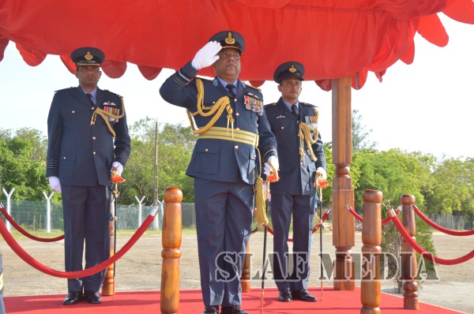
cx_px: 237
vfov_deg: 25.7
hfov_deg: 37.9
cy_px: 157
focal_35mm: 52
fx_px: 690
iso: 200
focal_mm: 35
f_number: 8
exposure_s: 1/125
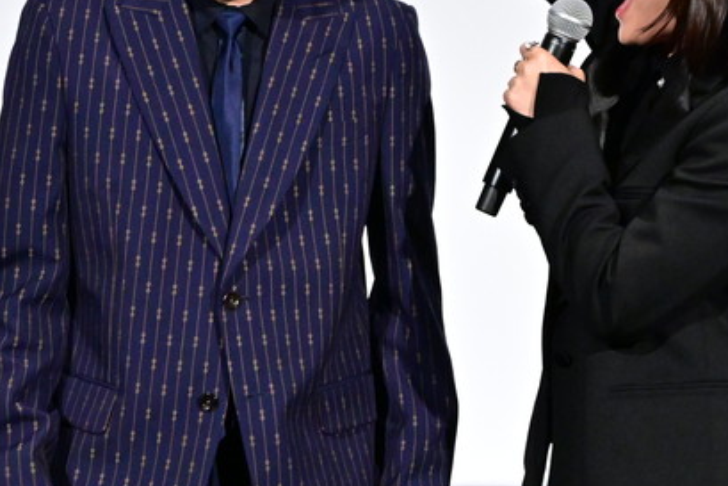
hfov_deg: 11.7
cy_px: 147
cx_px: 463
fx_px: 3560
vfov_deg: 7.8
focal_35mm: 176
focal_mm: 48
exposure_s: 1/250
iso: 4000
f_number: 5.3
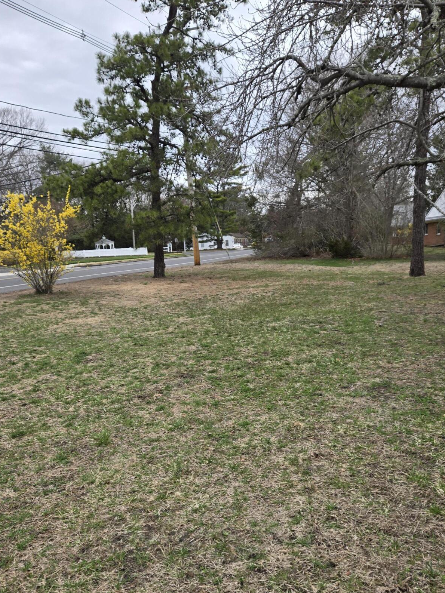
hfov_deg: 48.2
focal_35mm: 29
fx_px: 497
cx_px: 246
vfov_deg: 61.3
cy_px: 346
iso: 25
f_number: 1.8
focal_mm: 5.4
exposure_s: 1/661
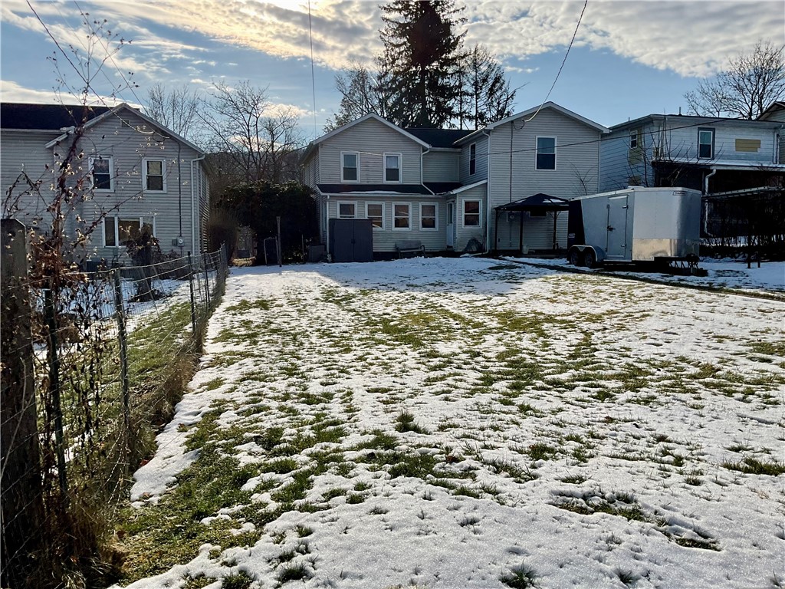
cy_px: 294
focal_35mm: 29
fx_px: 658
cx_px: 392
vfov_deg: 48.2
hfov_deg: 61.7
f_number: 1.8
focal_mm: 3
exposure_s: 1/3534
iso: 16
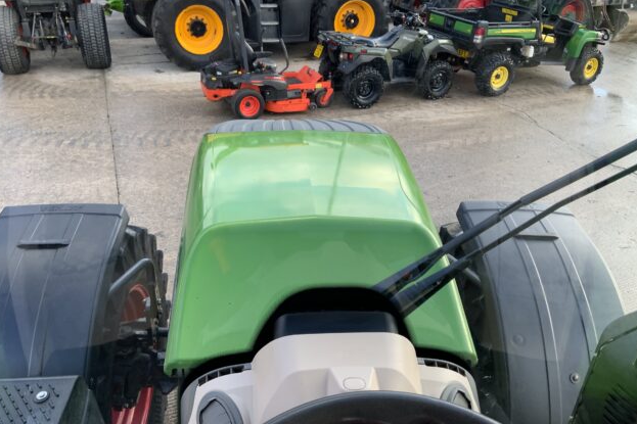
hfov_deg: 60.3
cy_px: 195
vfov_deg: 42.3
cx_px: 317
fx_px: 548
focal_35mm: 31
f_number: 1.8
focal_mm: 3
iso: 20
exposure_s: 1/122
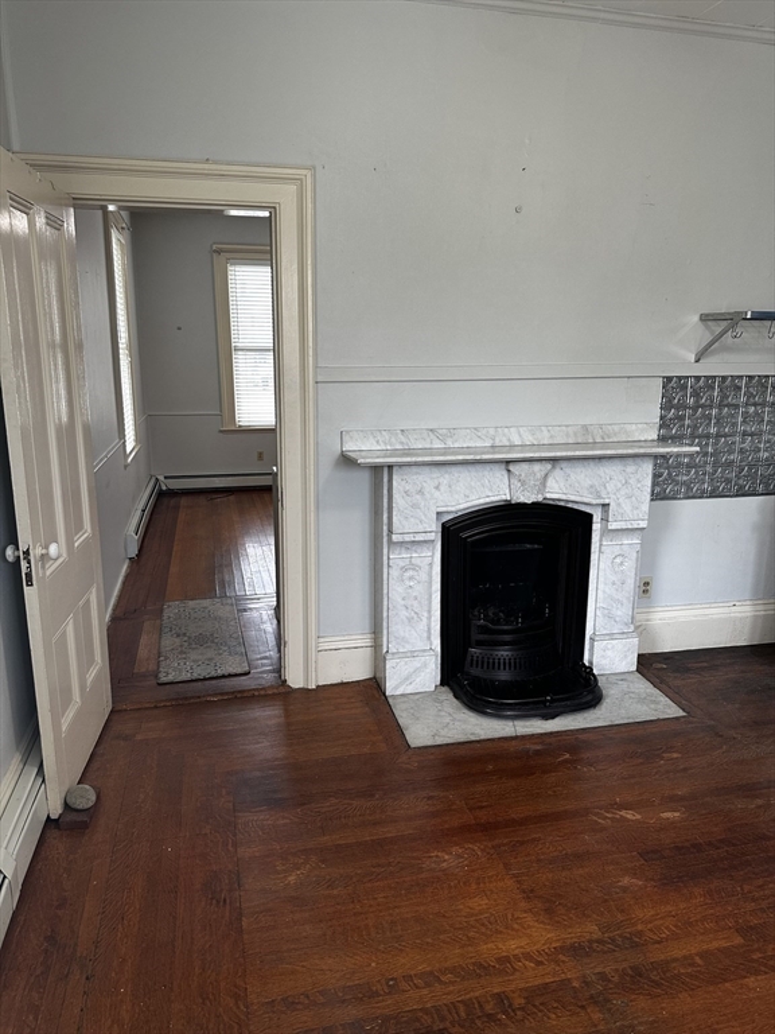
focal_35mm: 24
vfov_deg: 71.6
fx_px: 716
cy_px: 517
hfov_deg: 56.8
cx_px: 388
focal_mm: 6.86
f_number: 1.78
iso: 160
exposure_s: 1/60
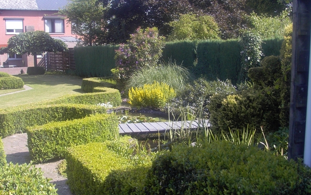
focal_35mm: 46
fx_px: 390
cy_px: 94
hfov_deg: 43.5
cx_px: 155
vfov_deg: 28.0
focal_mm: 6.6
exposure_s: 1/330
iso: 70
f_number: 2.8
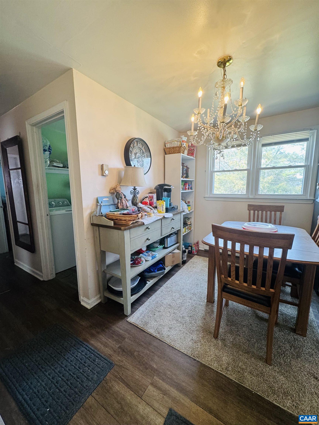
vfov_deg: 102.1
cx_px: 160
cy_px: 212
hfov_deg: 85.7
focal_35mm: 14
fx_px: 172
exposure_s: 1/60
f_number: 2.2
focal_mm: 2.22
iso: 160
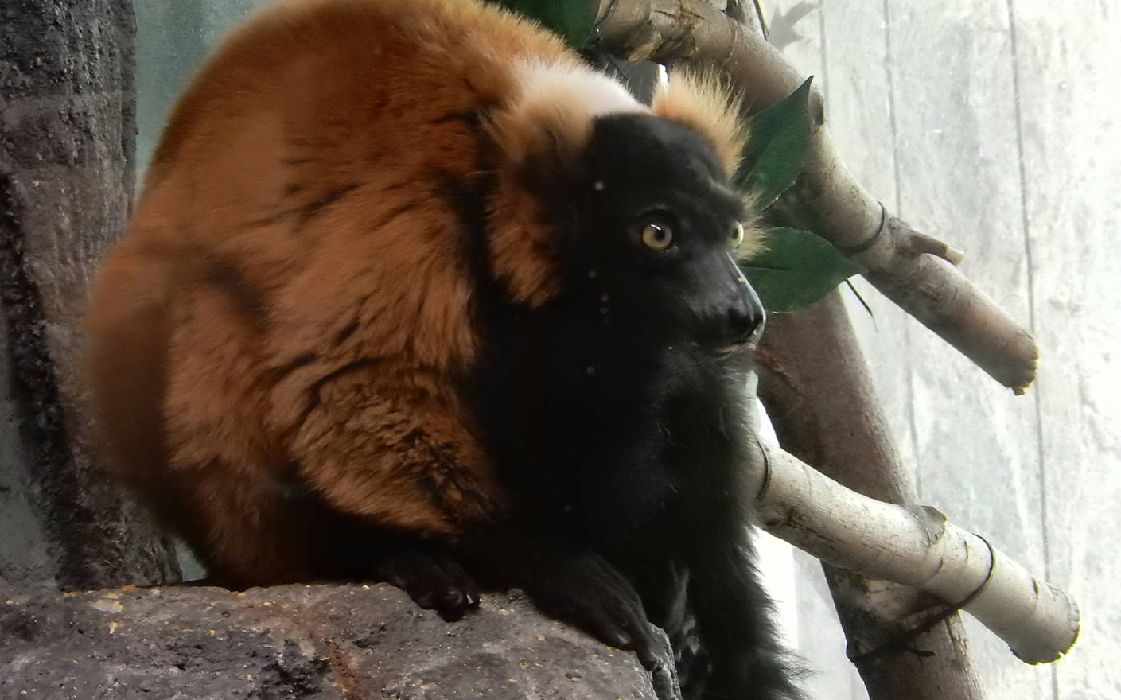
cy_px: 365
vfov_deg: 7.4
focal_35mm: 177
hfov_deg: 11.8
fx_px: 5406
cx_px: 536
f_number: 5.6
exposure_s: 1/25
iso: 1600
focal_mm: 26.4
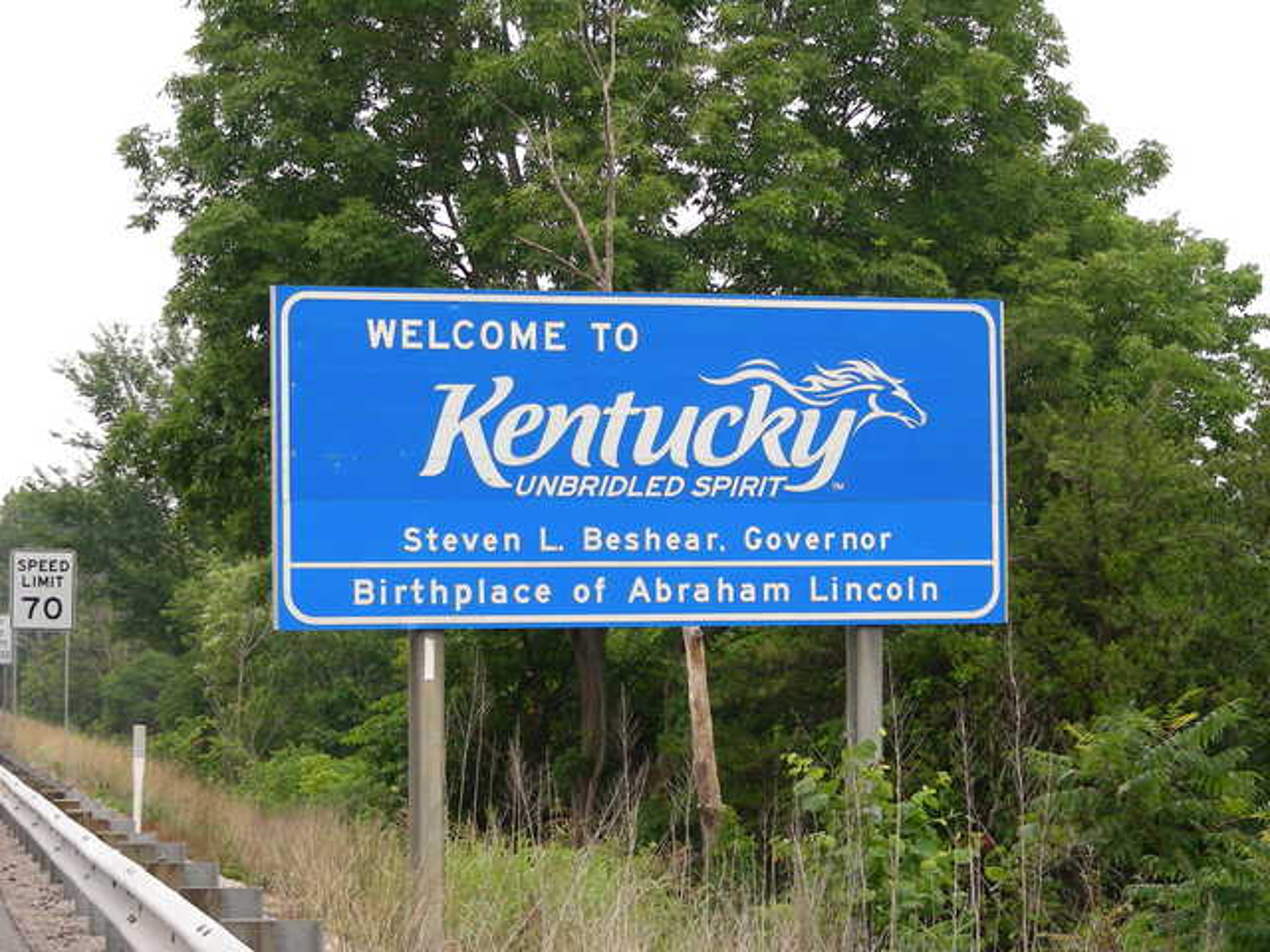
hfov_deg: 19.8
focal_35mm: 99
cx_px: 635
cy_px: 476
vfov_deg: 14.9
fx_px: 3632
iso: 50
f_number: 3.5
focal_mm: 16.5
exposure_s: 1/200
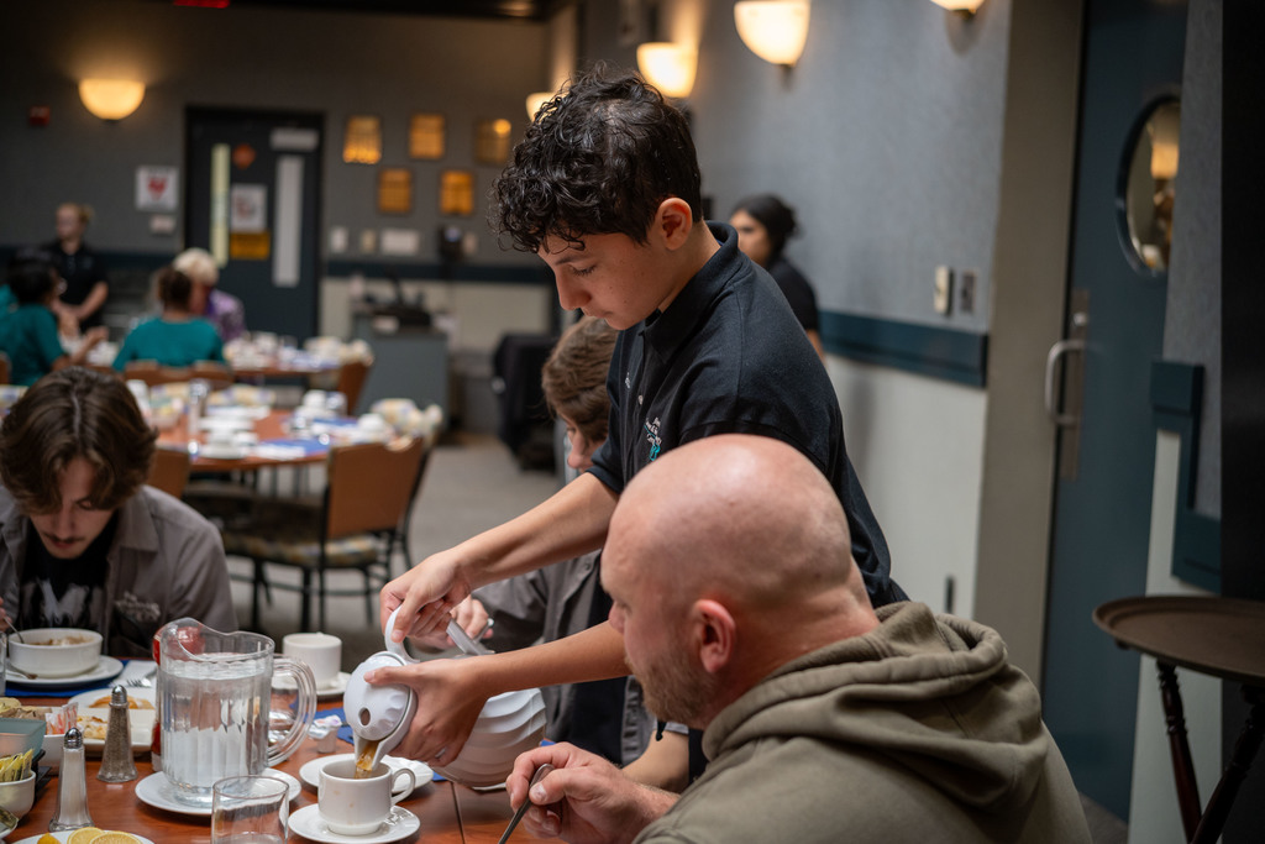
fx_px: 1845
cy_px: 422
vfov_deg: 25.8
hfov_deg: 37.8
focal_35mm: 52
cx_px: 632
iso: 320
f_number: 2.2
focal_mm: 35
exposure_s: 1/160
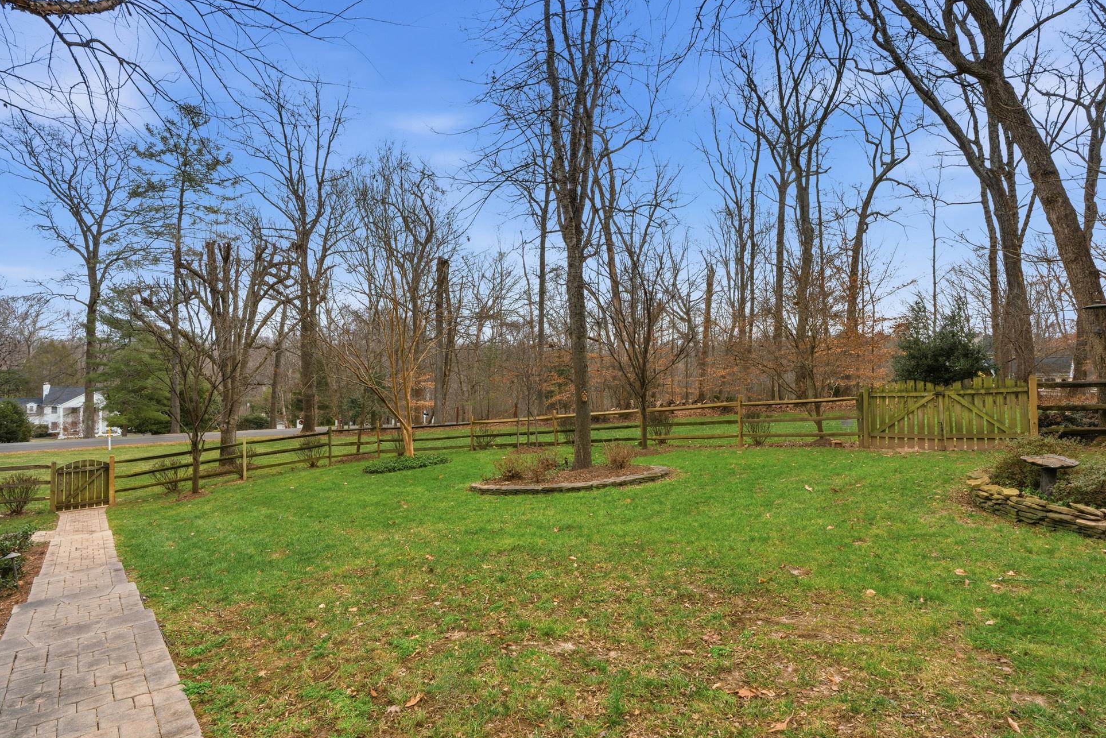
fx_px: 522
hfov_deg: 93.2
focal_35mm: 17
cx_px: 587
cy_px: 372
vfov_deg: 70.4
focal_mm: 16
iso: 200
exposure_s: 1/1250
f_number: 9
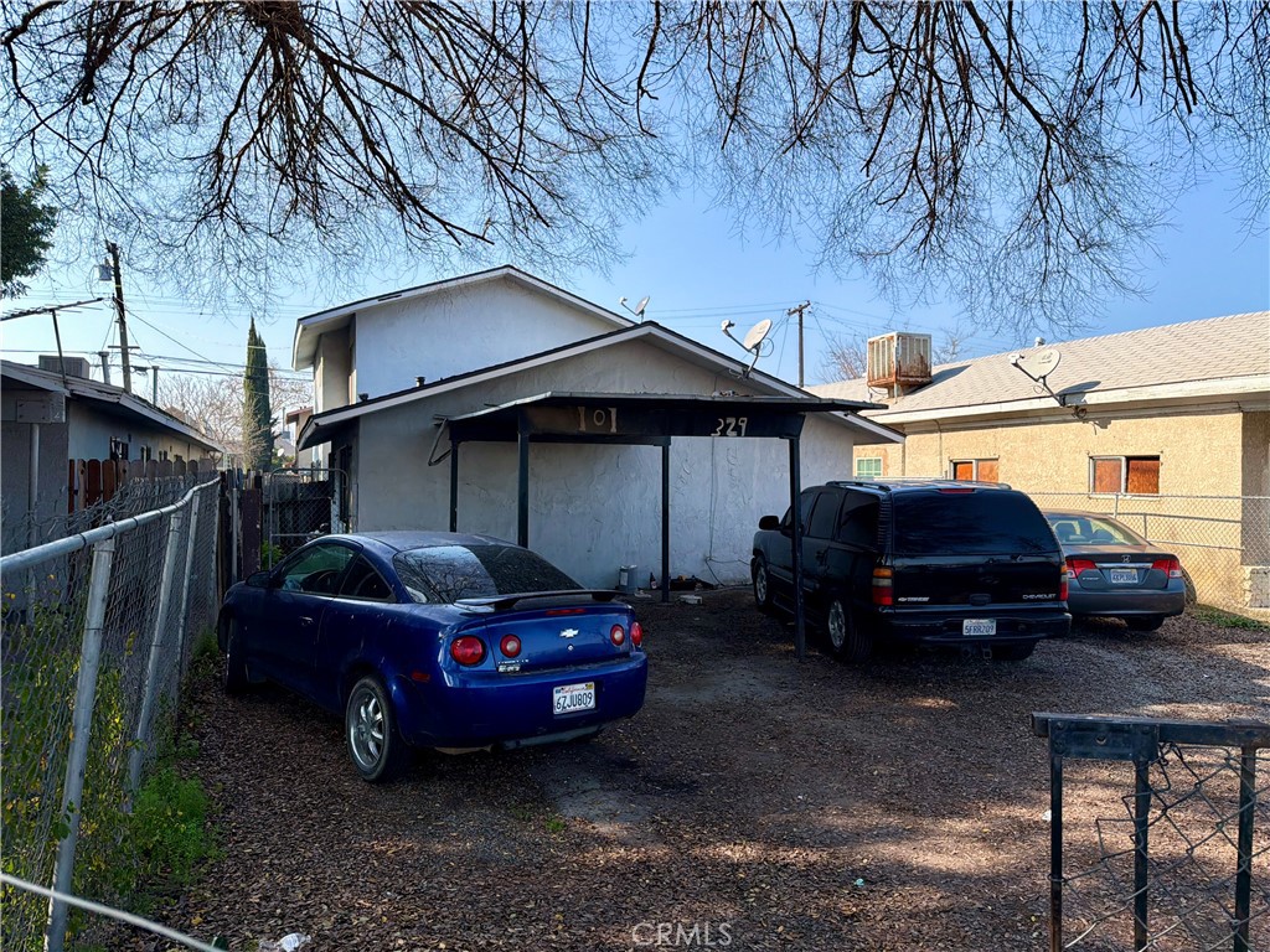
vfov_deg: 56.8
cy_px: 476
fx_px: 881
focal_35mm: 24
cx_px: 635
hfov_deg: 71.6
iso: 80
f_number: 1.78
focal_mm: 6.76
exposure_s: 1/2907
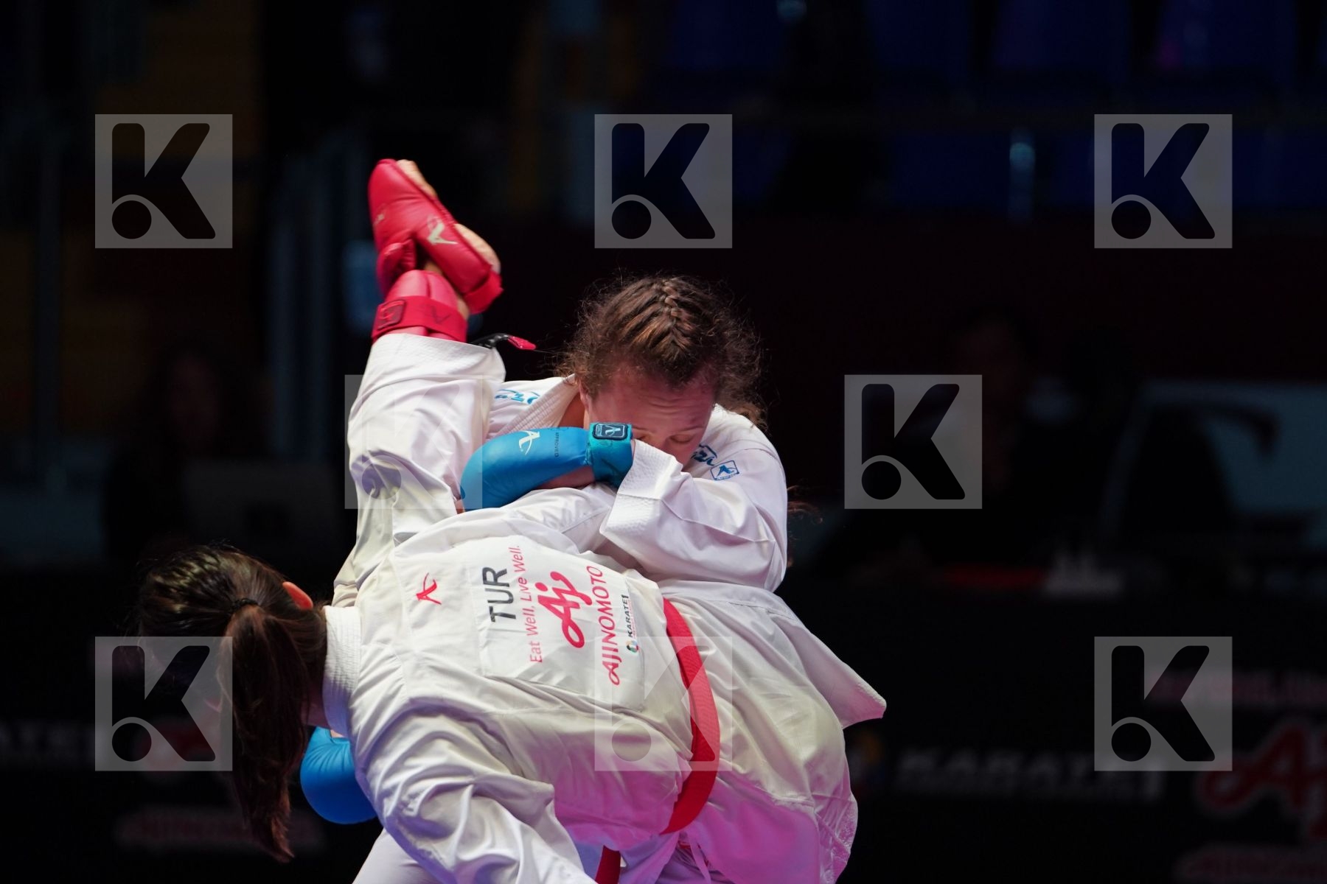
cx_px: 664
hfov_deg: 6.9
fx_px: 11057
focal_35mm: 300
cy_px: 442
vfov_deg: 4.6
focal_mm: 200
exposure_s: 1/1000
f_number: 2.8
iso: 1600
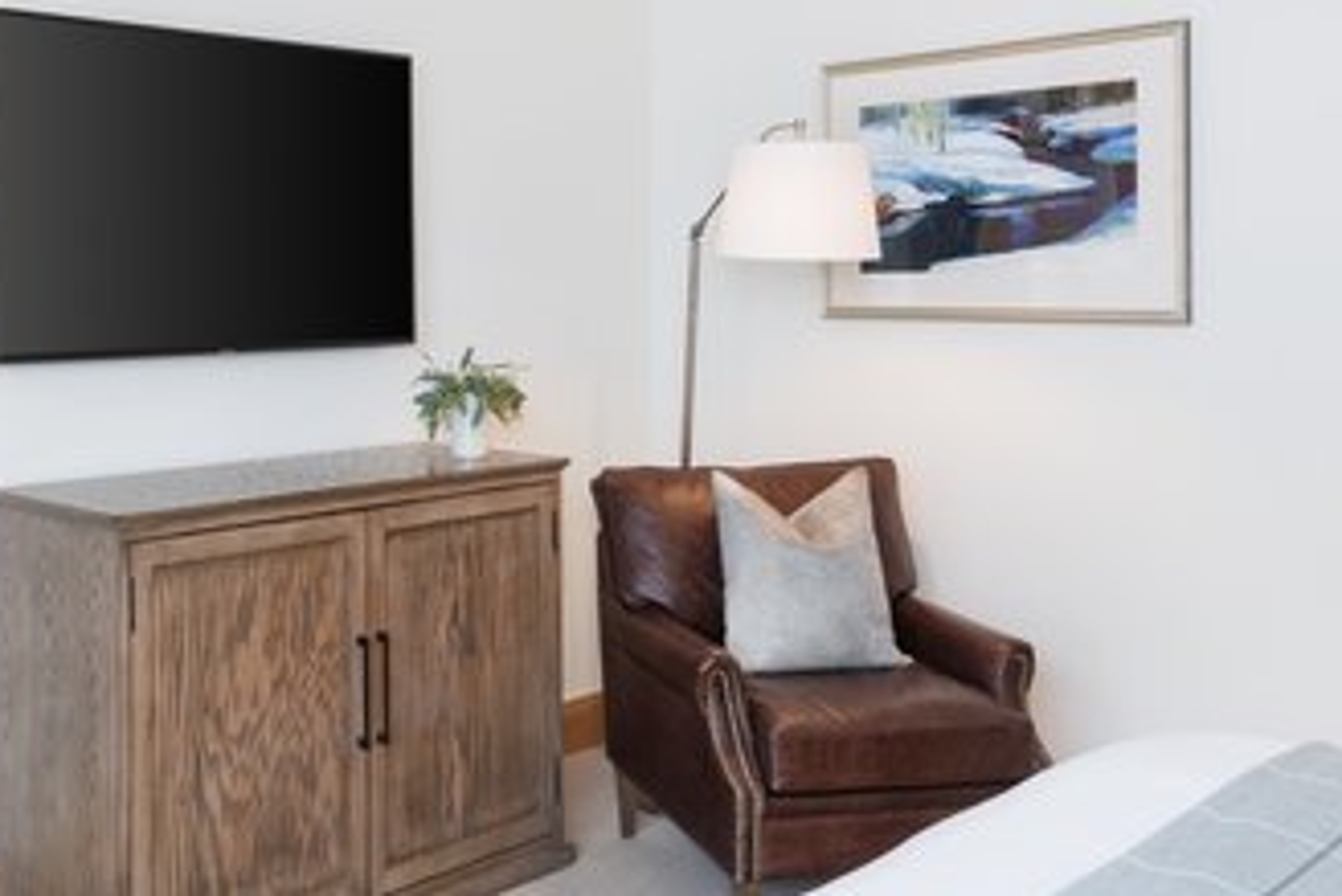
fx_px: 1454
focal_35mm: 39
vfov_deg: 34.1
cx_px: 303
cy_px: 358
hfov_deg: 47.3
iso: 400
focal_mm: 16
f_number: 16
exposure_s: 1/2.5
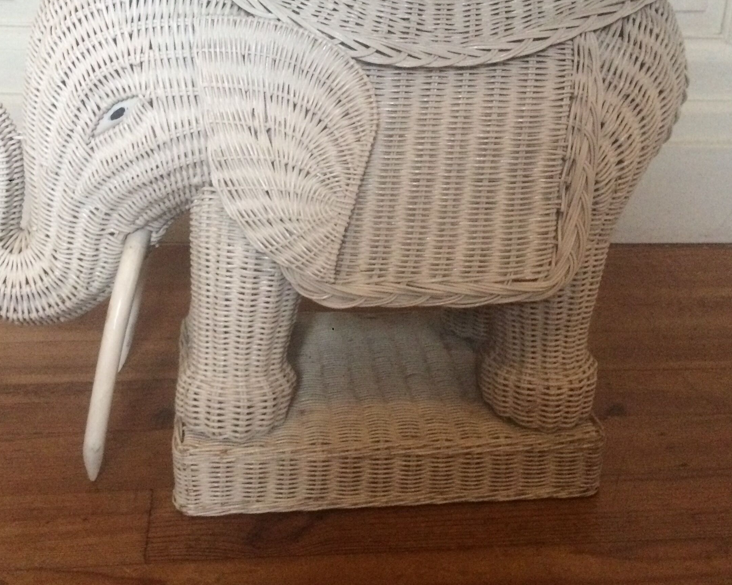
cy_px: 207
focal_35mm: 43
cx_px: 337
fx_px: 932
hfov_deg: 42.9
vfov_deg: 34.6
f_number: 2.2
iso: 320
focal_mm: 4.15
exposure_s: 1/17
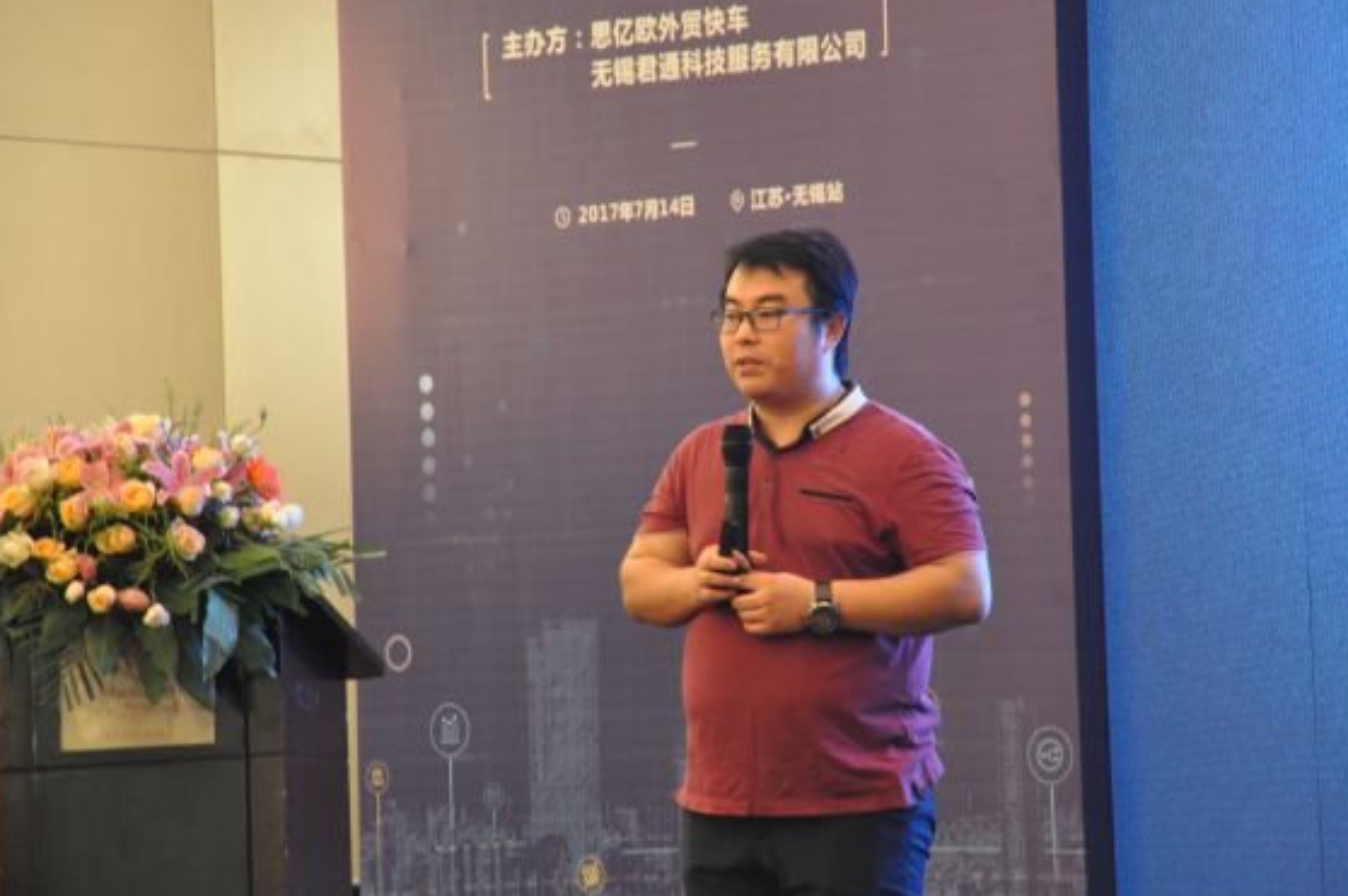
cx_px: 705
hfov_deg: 11.4
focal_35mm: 181
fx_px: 6755
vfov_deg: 7.6
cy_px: 426
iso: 1600
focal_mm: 105
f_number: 5.6
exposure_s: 1/4
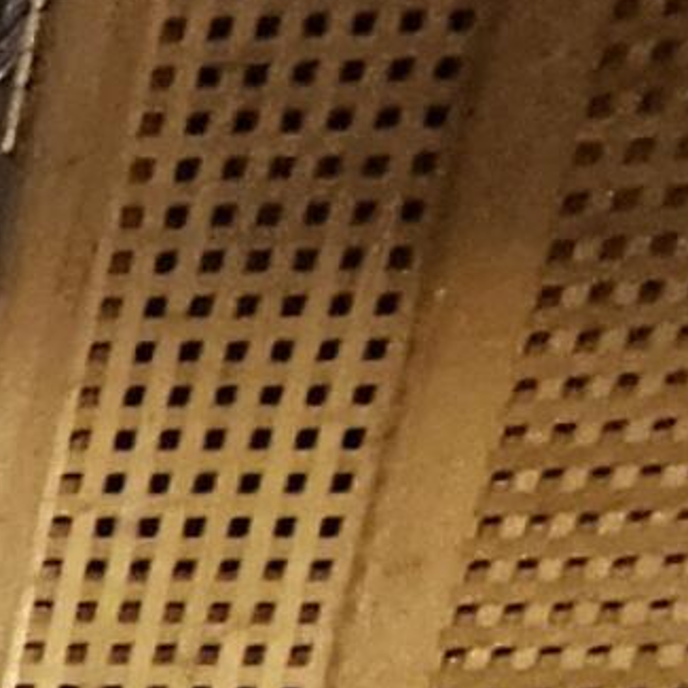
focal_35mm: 106
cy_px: 1757
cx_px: -1770
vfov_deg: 12.2
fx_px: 2384
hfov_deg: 9.3
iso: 320
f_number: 2.2
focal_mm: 1.74
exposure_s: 1/30
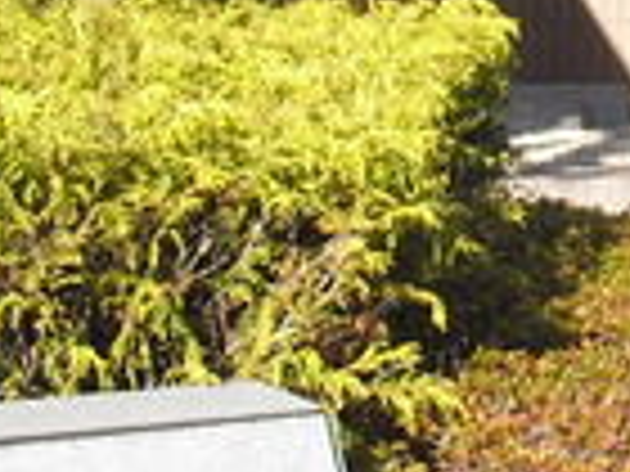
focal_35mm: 154
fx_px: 2803
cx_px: 1138
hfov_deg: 11.8
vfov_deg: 9.5
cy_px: -121
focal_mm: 6.3
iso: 100
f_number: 7.8
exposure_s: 1/80
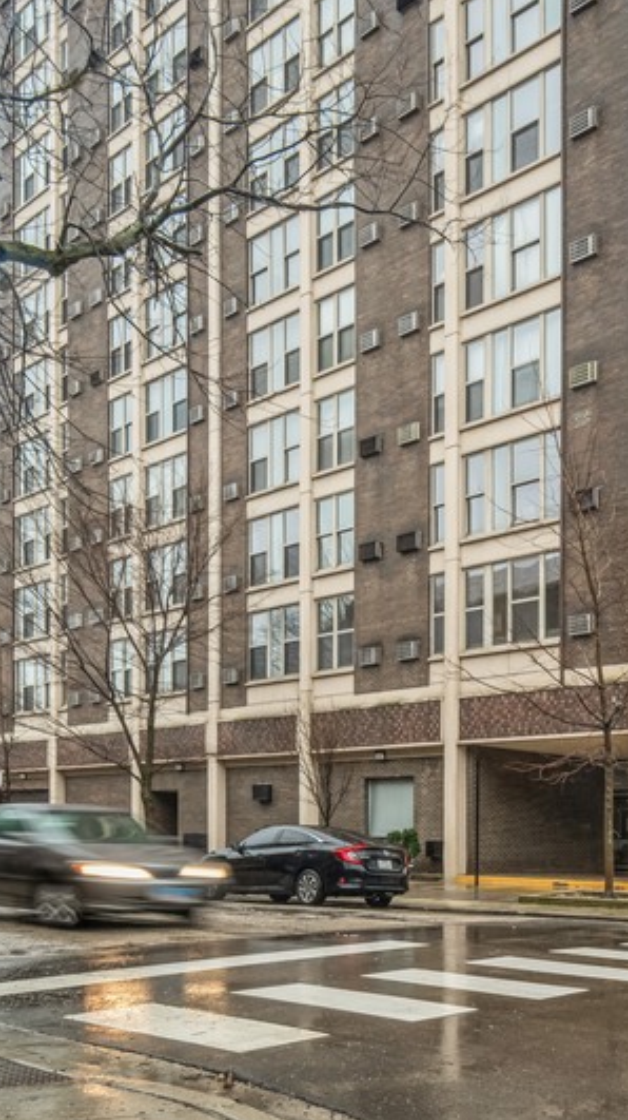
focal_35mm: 32
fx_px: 949
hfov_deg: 35.2
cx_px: 524
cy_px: 72
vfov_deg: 52.1
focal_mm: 15
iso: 100
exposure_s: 1/3.33
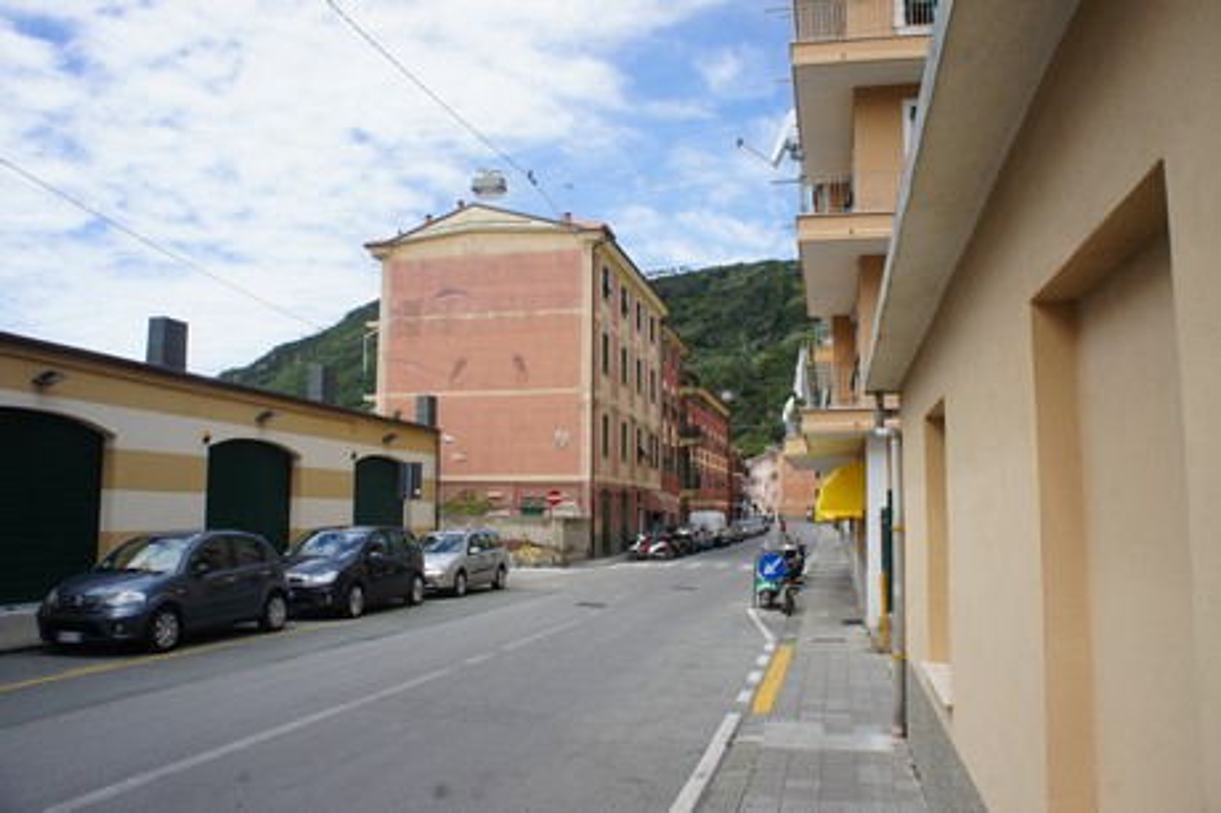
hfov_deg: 67.4
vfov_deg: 47.9
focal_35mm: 27
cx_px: 610
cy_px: 406
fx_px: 915
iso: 250
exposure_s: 1/250
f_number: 11
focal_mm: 18
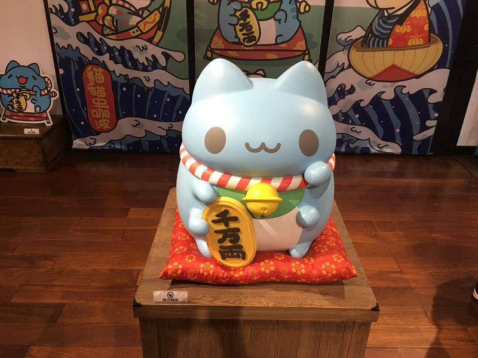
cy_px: 179
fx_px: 400
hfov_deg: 61.7
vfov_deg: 48.2
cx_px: 239
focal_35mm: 29
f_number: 2.2
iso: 40
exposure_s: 1/15
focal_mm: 4.15
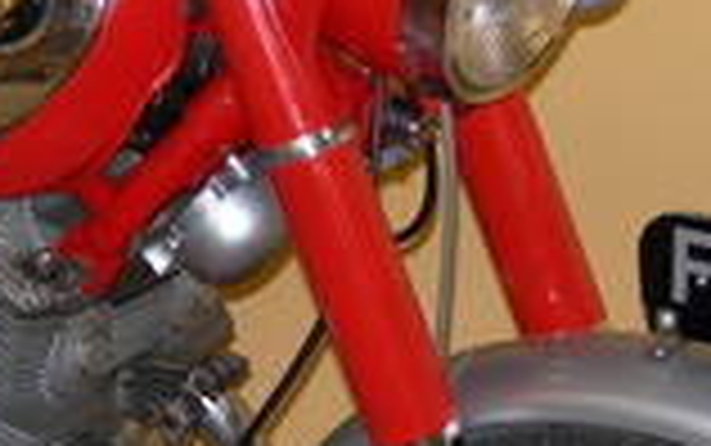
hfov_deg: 12.8
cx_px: 153
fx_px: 3161
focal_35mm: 163
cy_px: 392
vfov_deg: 8.0
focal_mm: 7.8
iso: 95
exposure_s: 1/60.1
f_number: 2.8
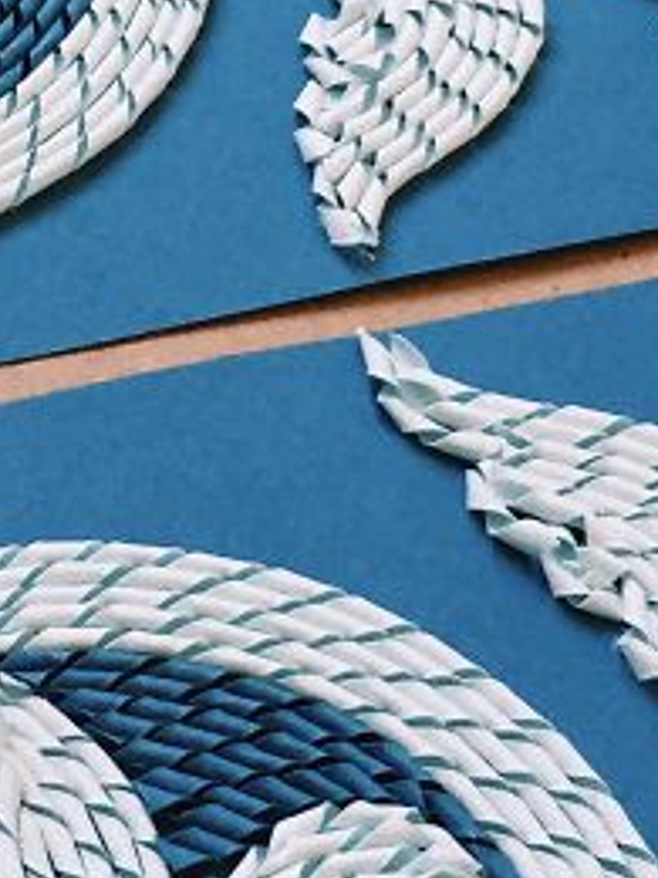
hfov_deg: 11.3
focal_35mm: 131
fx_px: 3320
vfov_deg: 14.9
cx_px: 78
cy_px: 49
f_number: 2.2
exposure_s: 1/30
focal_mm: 4.15
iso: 32
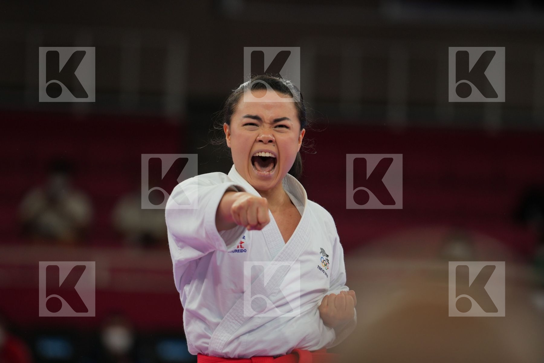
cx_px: 272
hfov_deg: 6.9
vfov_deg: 4.6
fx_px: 4533
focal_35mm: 300
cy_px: 182
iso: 250
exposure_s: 1/500
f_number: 2.8
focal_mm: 200
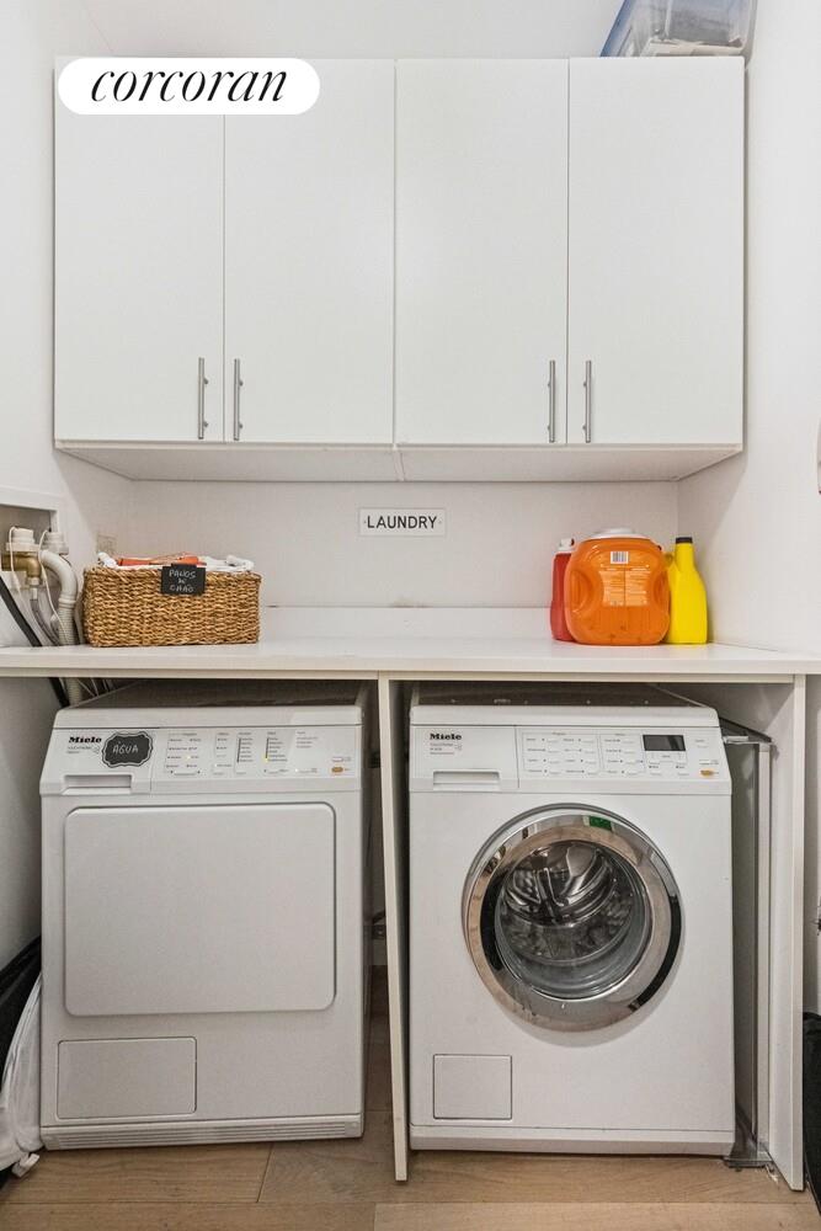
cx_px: 410
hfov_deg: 70.5
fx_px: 581
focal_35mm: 17
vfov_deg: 93.3
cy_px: 616
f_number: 8
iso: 16000
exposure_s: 1/125
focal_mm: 17
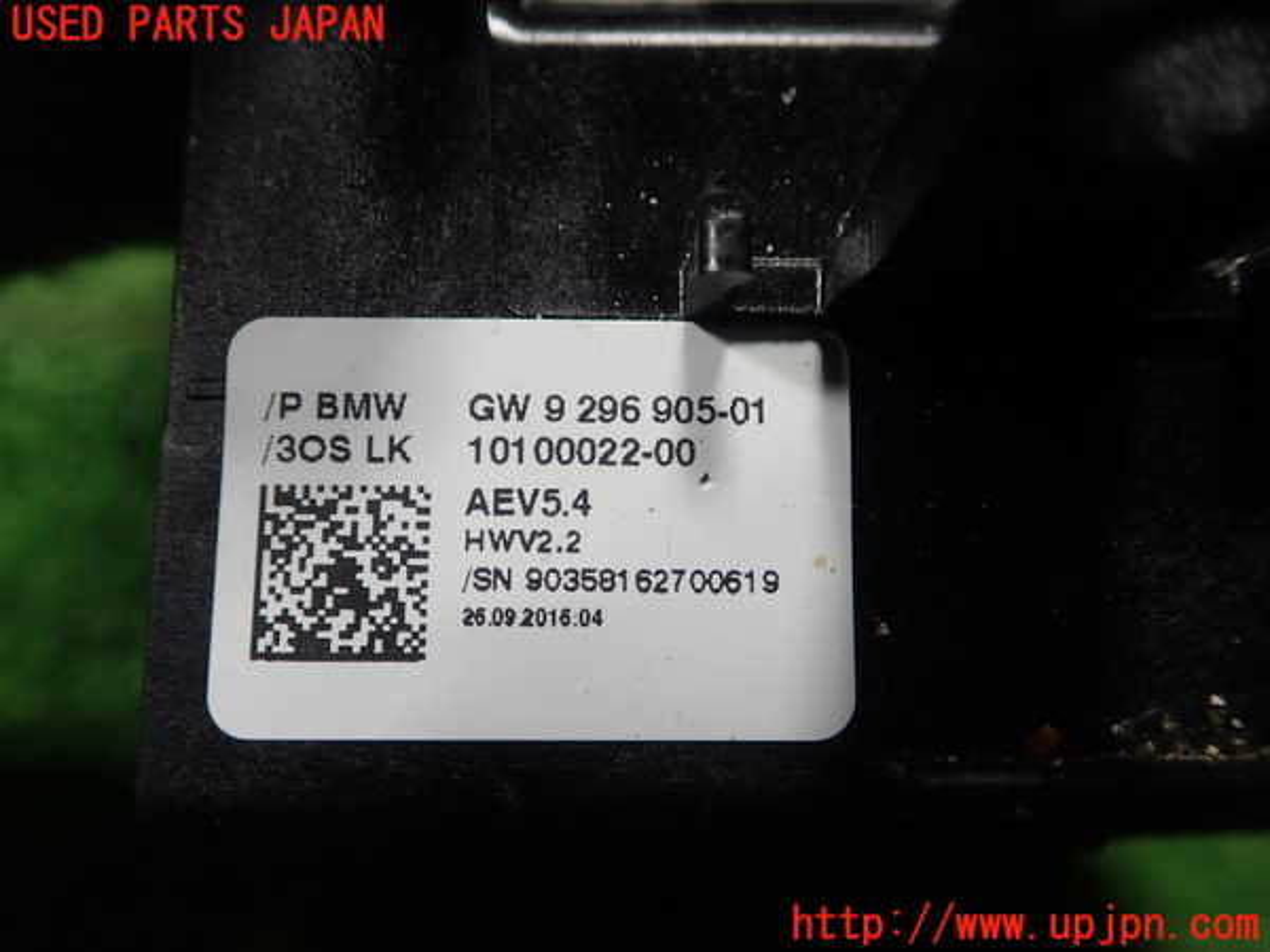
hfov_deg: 60.0
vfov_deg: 46.8
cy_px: 476
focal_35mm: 30
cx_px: 635
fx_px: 1101
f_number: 2.3
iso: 200
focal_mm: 5.5
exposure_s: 1/125
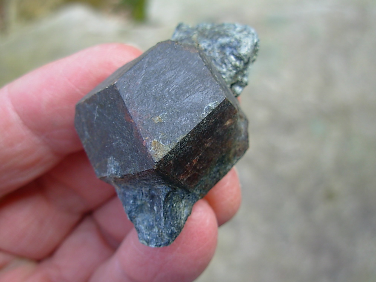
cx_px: 188
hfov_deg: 47.9
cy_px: 139
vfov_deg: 36.8
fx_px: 424
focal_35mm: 39
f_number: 2.9
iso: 50
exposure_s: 1/148
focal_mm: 6.3
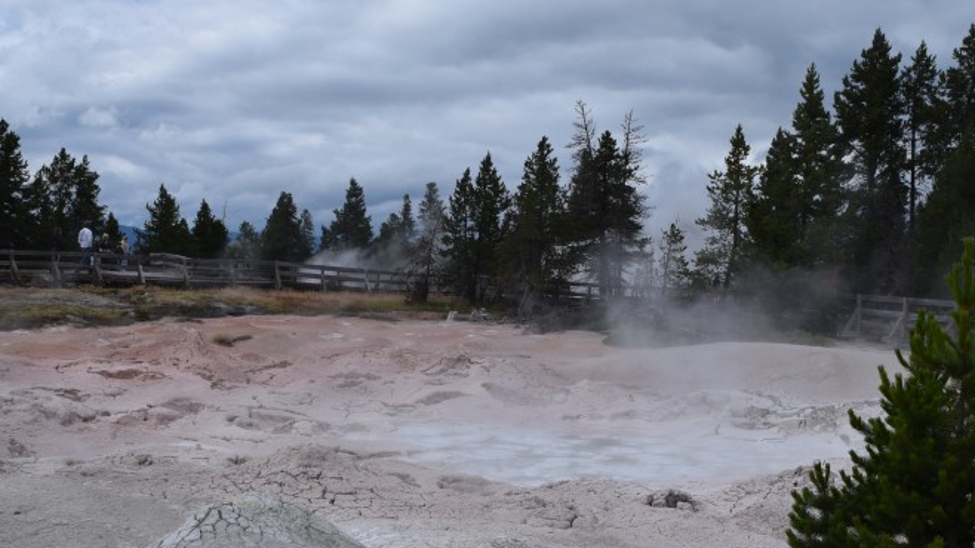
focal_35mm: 44
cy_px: 407
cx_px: 530
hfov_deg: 46.3
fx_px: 1137
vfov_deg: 26.8
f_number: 10
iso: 200
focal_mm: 18
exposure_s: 1/400
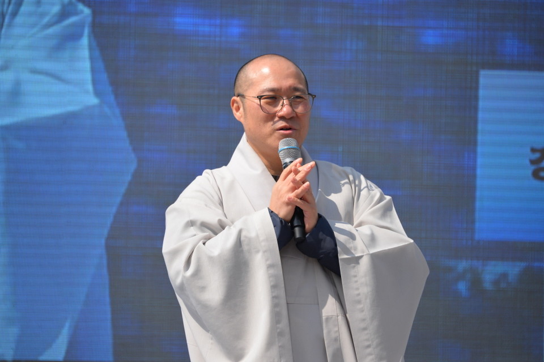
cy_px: 181
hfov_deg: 6.9
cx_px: 272
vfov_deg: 4.6
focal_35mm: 300
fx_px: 4531
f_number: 5.6
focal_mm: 300
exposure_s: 1/2000
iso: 400
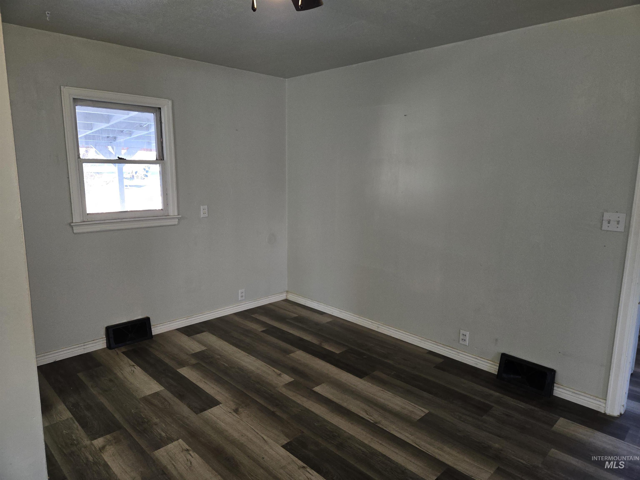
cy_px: 240
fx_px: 425
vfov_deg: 58.9
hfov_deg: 73.9
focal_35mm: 23
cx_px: 320
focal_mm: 5.4
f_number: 1.8
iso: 80
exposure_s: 1/60
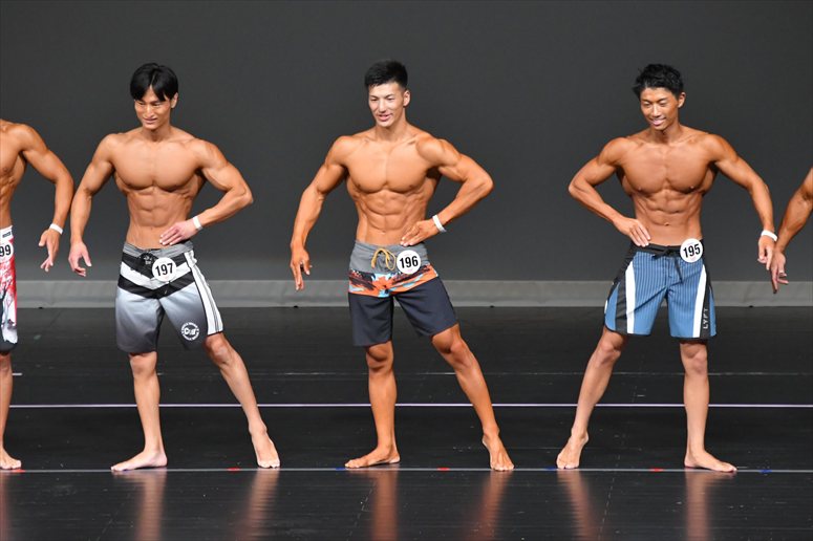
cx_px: 406
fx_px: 6772
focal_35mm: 300
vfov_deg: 4.6
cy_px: 270
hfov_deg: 6.9
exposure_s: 1/400
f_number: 5.6
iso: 4000
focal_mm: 200
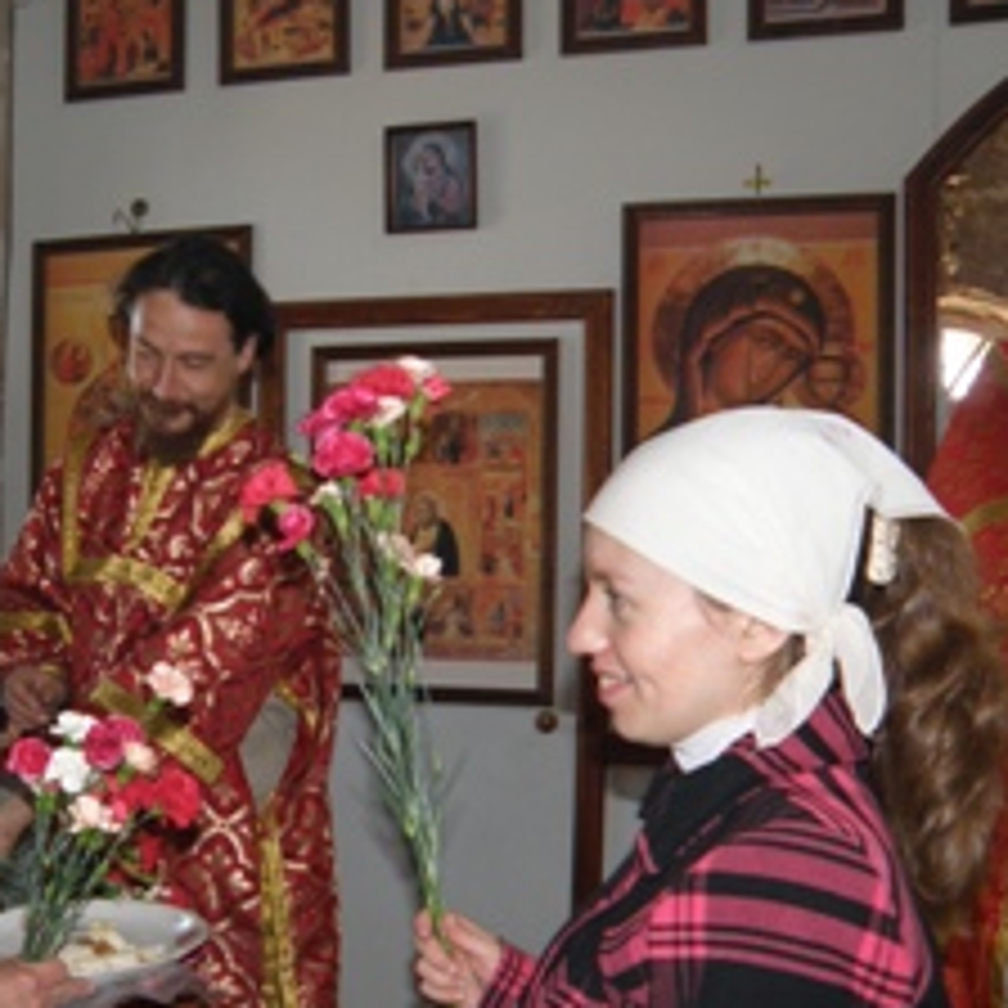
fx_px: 1384
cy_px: 628
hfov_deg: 38.7
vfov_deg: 39.8
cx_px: 220
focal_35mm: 42
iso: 100
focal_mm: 4.6
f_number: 2.8
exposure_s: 1/30
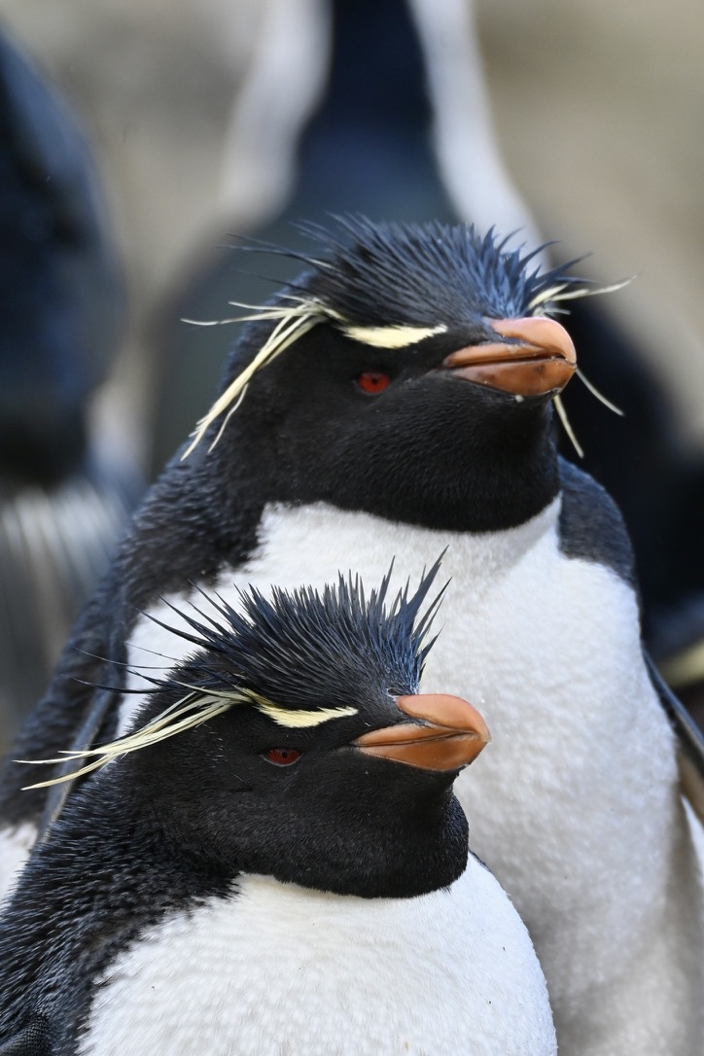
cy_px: 528
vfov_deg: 3.4
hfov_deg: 2.3
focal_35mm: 600
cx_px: 352
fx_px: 17599
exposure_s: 1/320
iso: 400
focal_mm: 400
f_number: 8
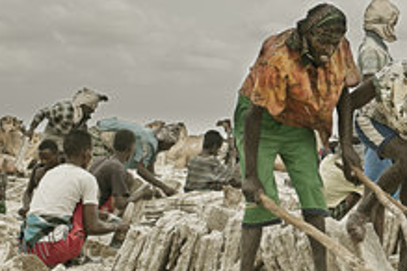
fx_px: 1085
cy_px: 191
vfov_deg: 14.2
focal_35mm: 96
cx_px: 545
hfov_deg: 19.4
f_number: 7.1
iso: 100
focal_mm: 35
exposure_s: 1/800
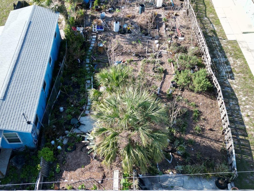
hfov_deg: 50.1
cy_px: 82
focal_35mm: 37
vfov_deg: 38.6
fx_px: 271
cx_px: 128
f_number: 1.7
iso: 110
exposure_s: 1/1250
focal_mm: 6.72
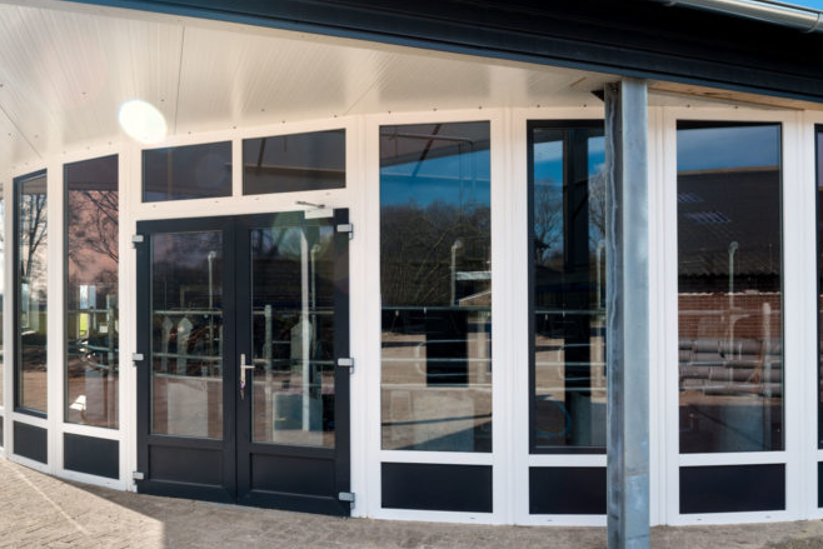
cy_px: 251
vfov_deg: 46.4
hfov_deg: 65.4
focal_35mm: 28
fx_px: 640
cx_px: 388
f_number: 8
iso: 100
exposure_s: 1/60
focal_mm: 24
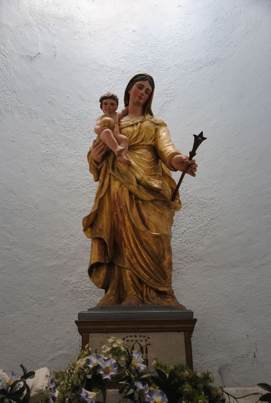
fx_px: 472
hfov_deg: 32.0
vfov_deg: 46.3
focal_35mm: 42
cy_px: 202
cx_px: 136
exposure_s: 1/30
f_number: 4
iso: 400
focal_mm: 28
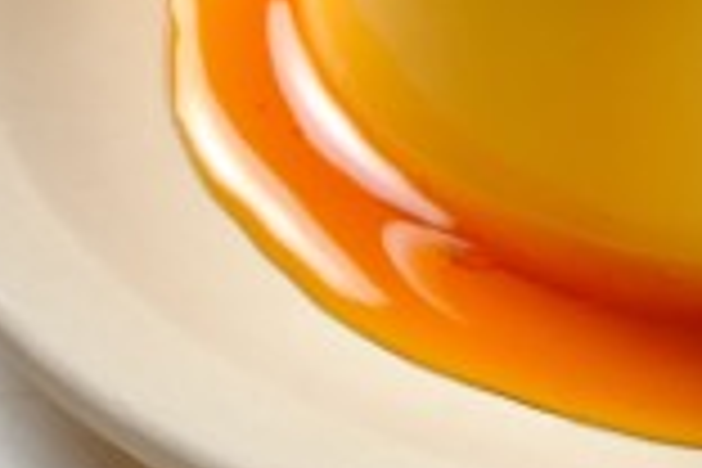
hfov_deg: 8.7
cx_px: 612
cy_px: -76
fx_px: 4602
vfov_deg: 5.8
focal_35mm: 236
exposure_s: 1/125
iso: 640
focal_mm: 34
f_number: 18
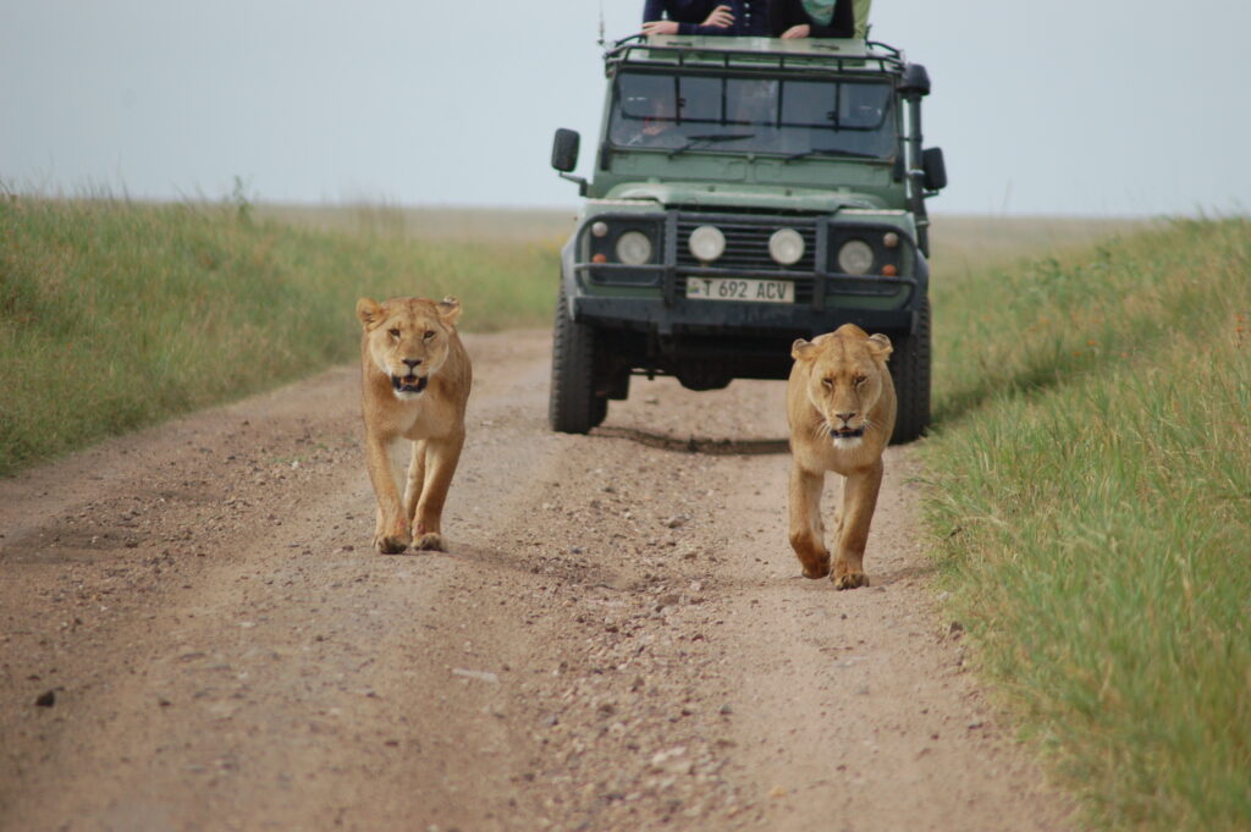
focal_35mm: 450
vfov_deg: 3.1
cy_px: 416
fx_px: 15625
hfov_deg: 4.6
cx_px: 626
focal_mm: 300
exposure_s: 1/800
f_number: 5.6
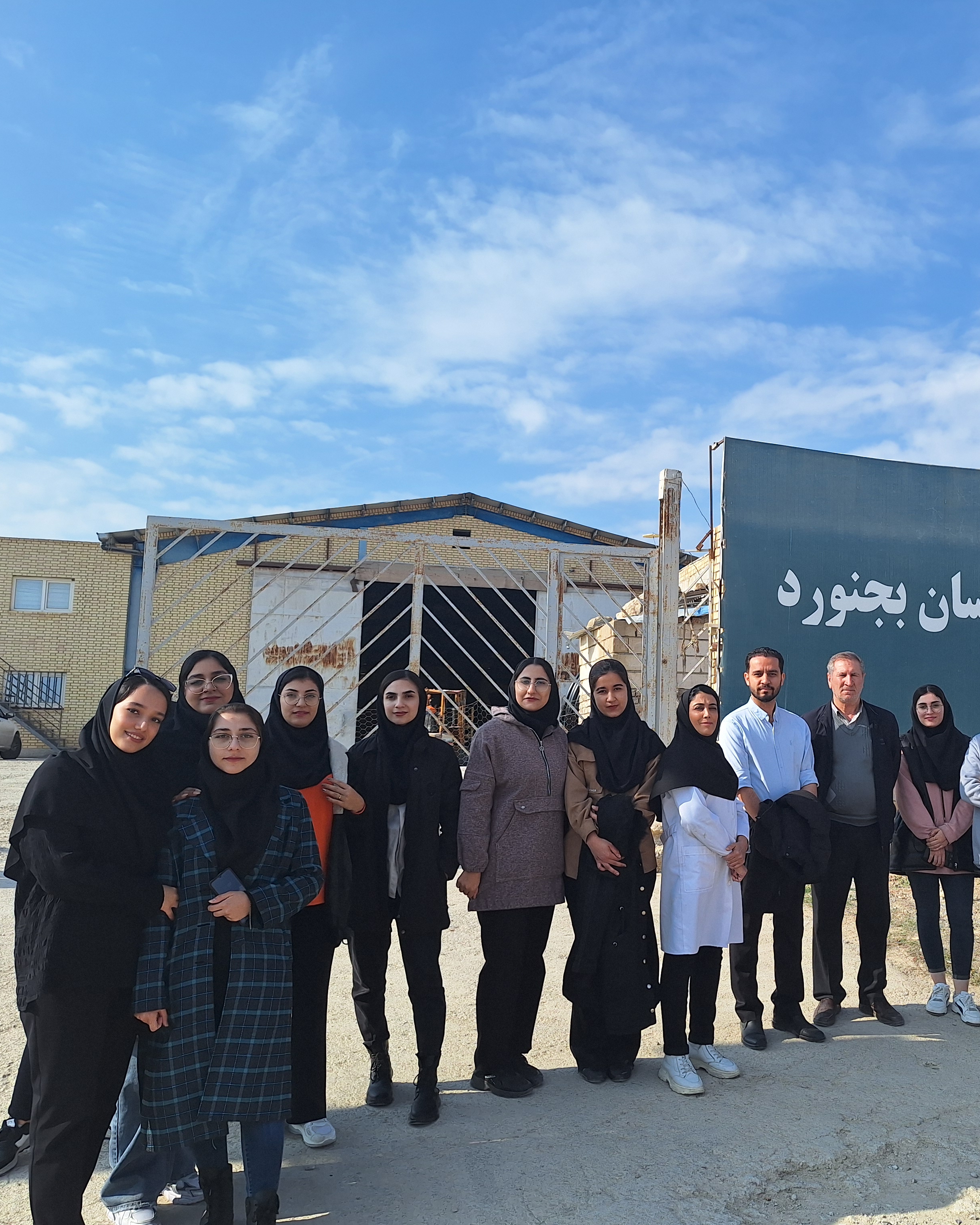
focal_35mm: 30
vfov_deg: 58.8
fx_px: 1087
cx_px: 712
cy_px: 613
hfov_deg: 47.1
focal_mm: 5.54
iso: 40
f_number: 1.8
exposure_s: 1/2899
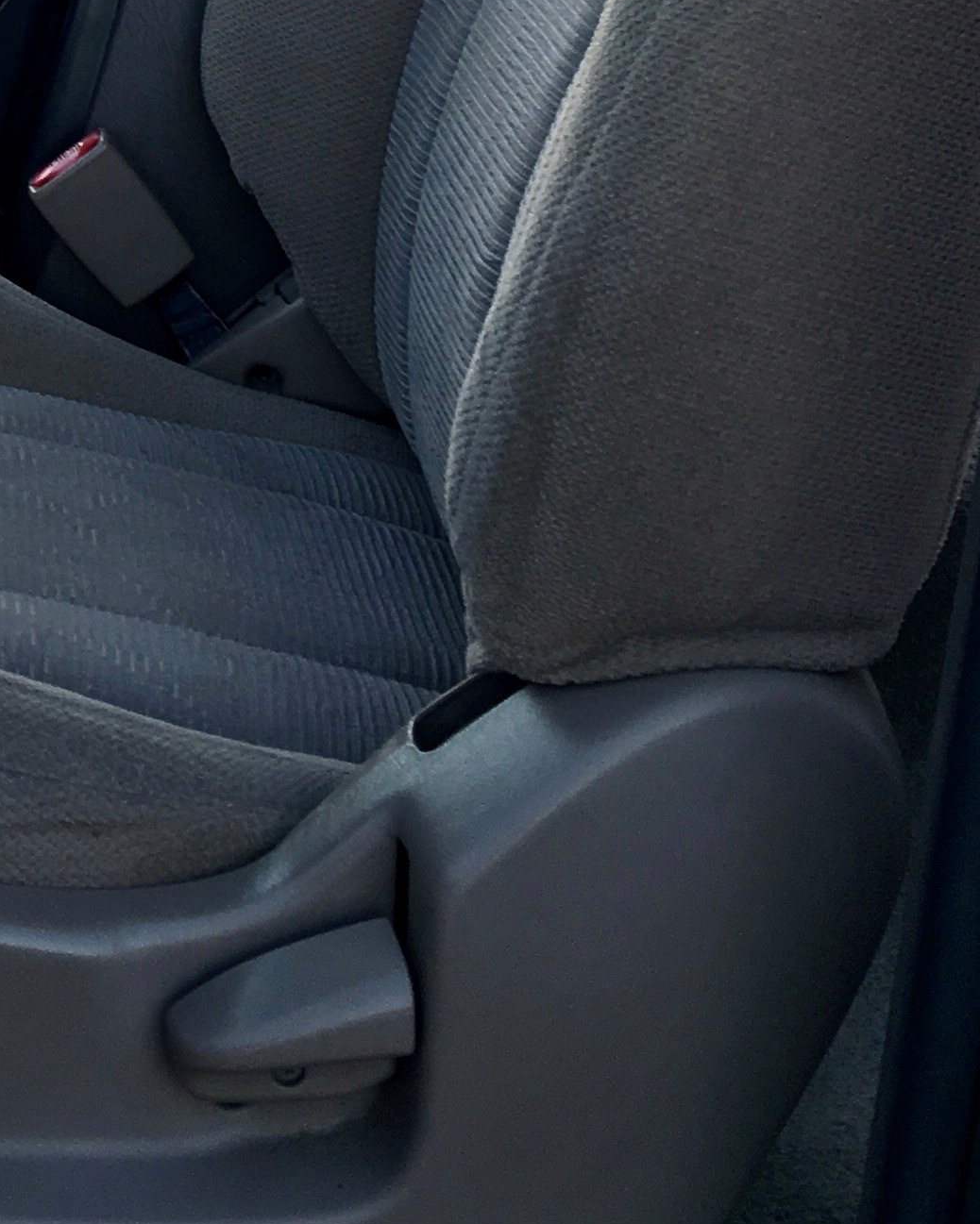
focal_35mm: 88
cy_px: -220
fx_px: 3190
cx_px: -70
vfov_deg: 20.4
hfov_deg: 17.0
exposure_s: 1/60
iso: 25
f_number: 2.2
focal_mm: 4.15
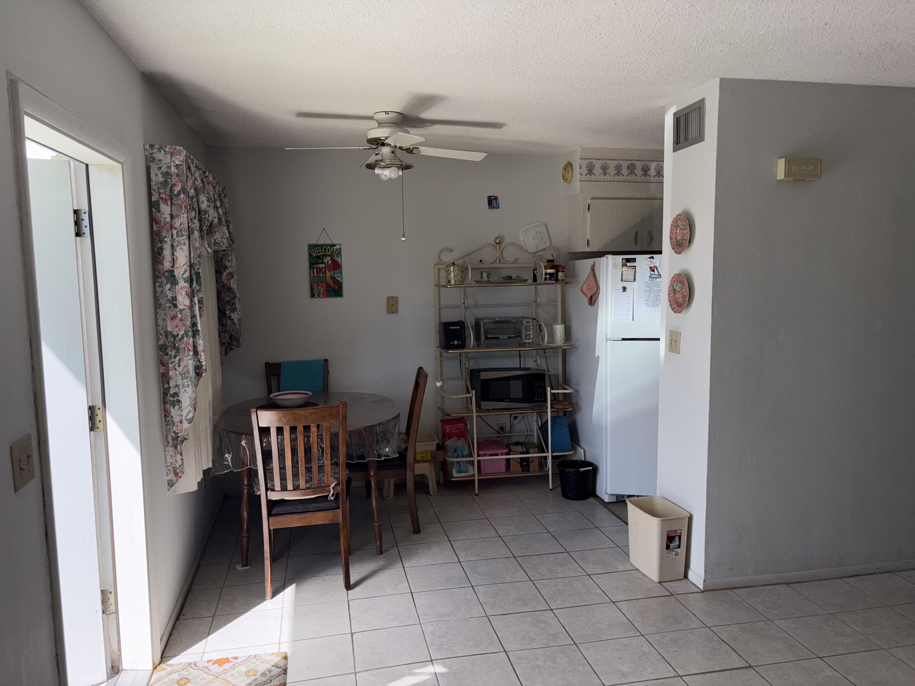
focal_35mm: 26
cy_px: 343
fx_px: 687
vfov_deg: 53.1
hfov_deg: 67.3
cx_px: 458
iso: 32
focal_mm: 5.96
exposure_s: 1/1048
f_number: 1.6
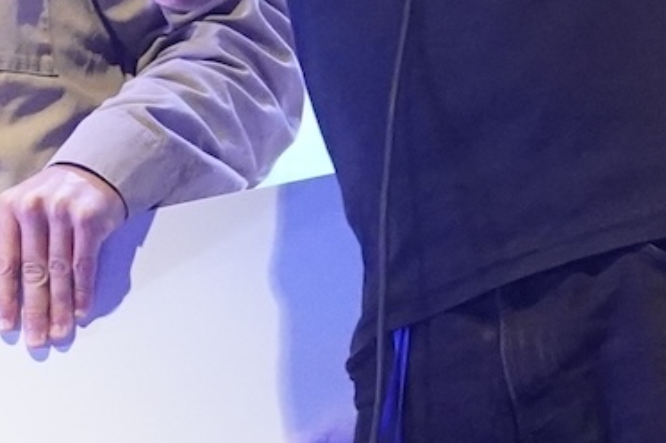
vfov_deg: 4.0
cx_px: 177
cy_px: 146
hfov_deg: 6.0
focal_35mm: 343
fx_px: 6340
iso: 6400
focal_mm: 43
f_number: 4
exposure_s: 1/160
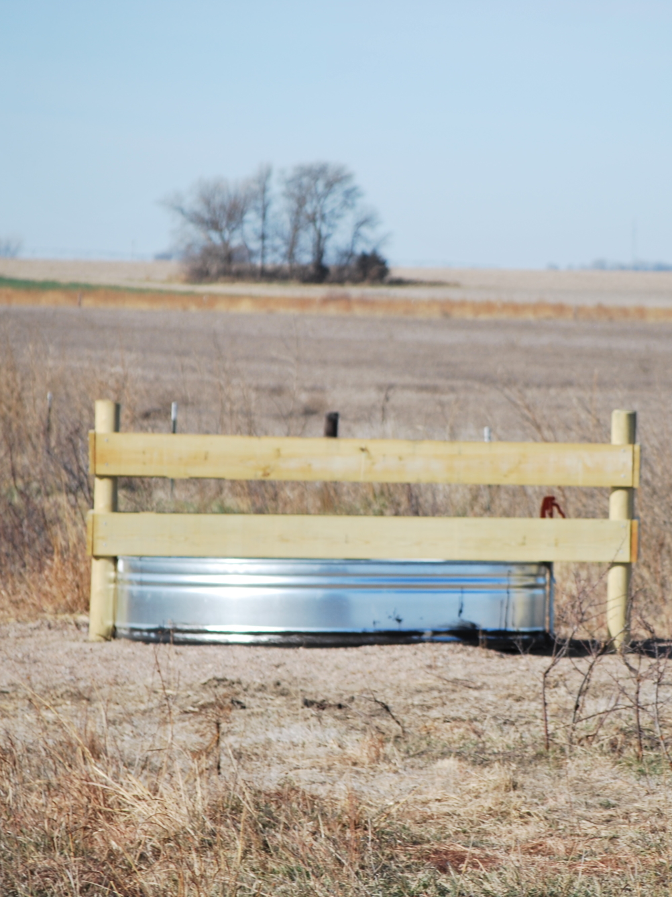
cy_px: 448
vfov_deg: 6.8
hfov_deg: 5.1
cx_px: 425
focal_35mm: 292
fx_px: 7555
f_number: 5.6
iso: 100
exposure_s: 1/500
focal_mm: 135
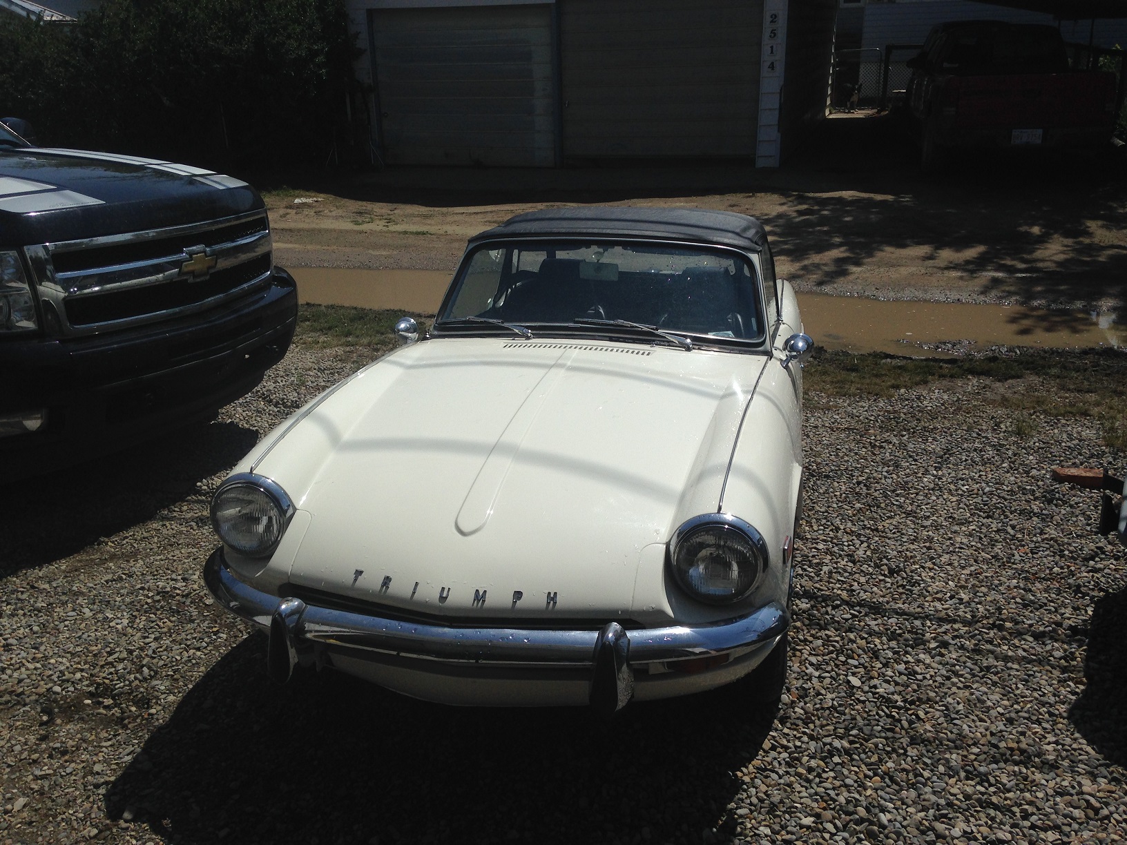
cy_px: 422
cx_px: 564
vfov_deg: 42.9
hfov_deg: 55.4
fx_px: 1074
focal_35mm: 33
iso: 50
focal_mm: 4.12
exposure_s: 1/5435
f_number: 2.4
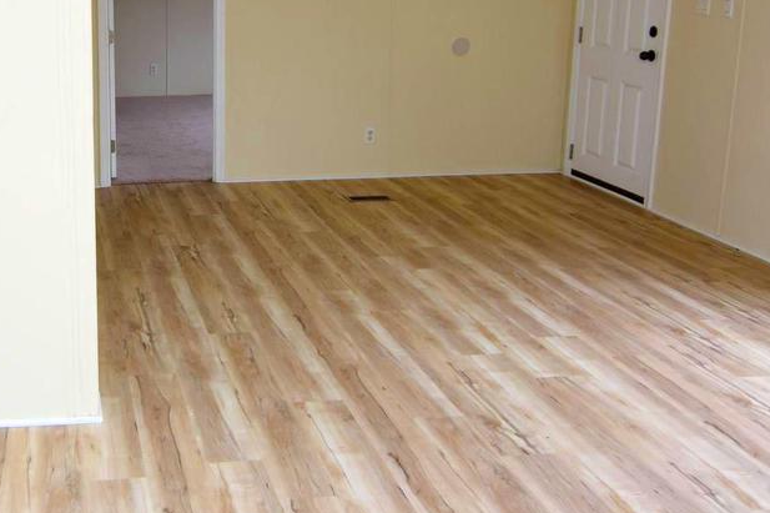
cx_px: 121
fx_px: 898
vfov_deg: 31.6
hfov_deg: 43.5
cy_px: 169
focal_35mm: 42
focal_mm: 12
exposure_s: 1/80
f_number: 4.5
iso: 400
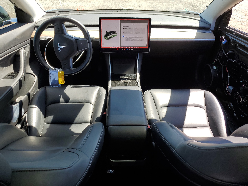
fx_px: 186
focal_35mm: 26
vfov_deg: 53.1
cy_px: 93
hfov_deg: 67.3
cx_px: 124
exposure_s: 1/526
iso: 50
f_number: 1.5
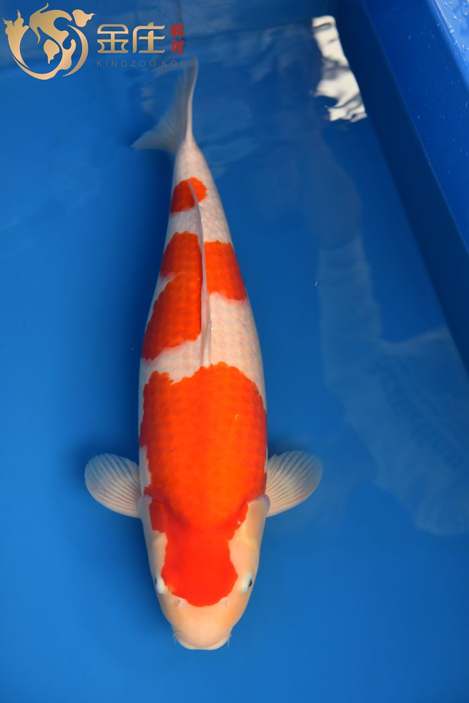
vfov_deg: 41.1
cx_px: 234
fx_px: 937
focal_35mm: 48
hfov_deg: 28.1
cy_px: 352
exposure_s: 1/60
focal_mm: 48
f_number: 3.5
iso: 800
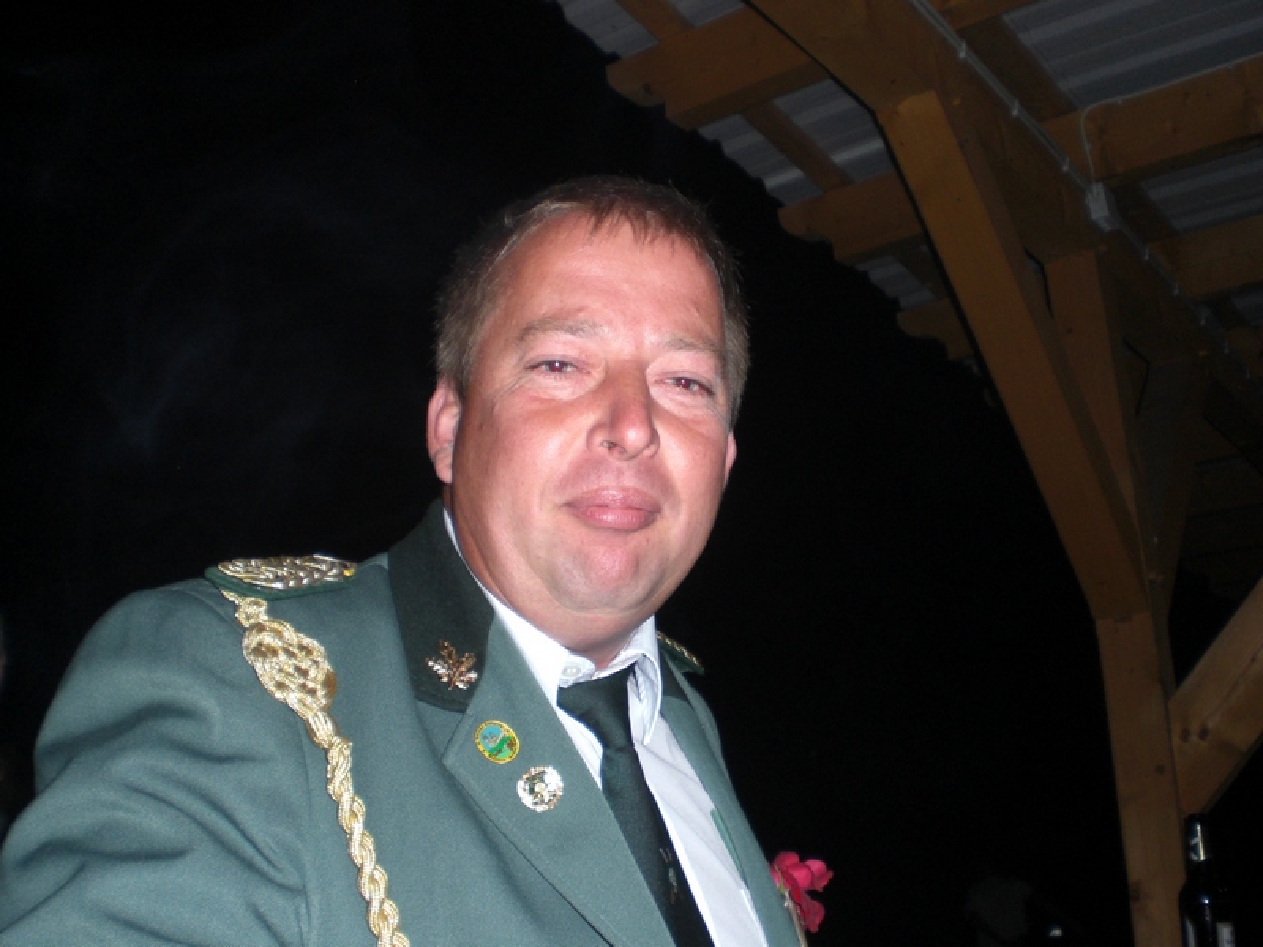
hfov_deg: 49.0
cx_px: 632
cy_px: 474
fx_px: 1386
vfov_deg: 37.7
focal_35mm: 38
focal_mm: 6.3
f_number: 3.1
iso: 100
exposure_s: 1/60
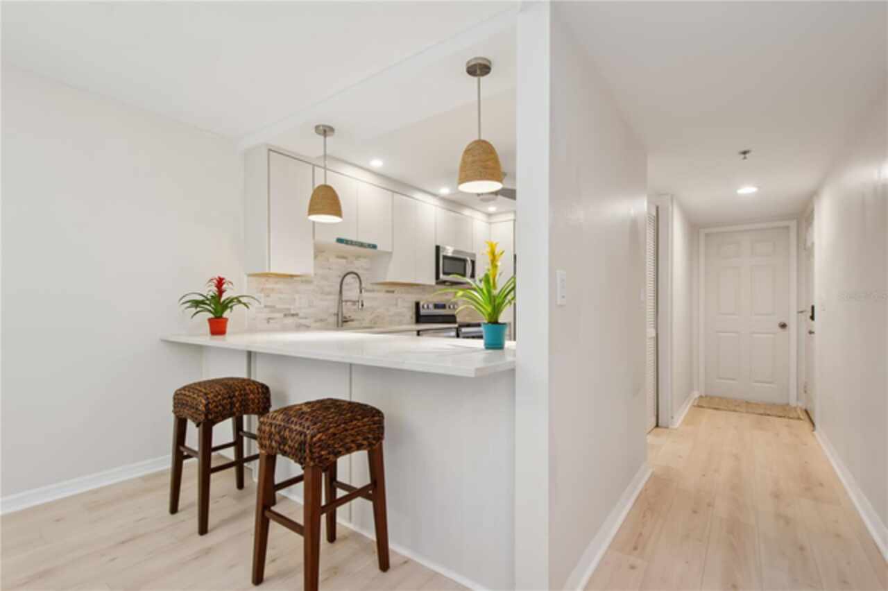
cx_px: 444
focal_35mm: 15
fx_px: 370
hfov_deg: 100.4
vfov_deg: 77.3
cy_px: 296
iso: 200
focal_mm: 10
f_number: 8
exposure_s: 1/6
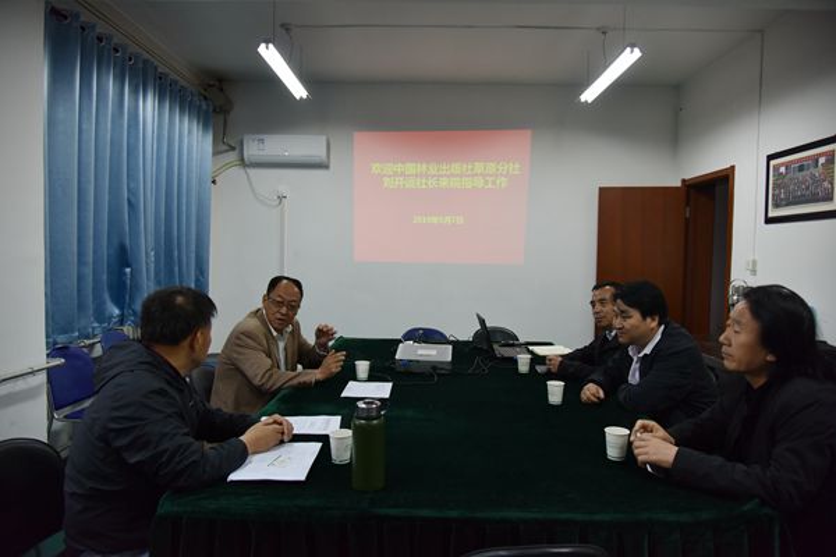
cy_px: 278
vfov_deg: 53.1
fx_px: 557
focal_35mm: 24
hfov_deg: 73.7
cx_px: 418
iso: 1000
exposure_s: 1/80
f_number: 4
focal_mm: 24
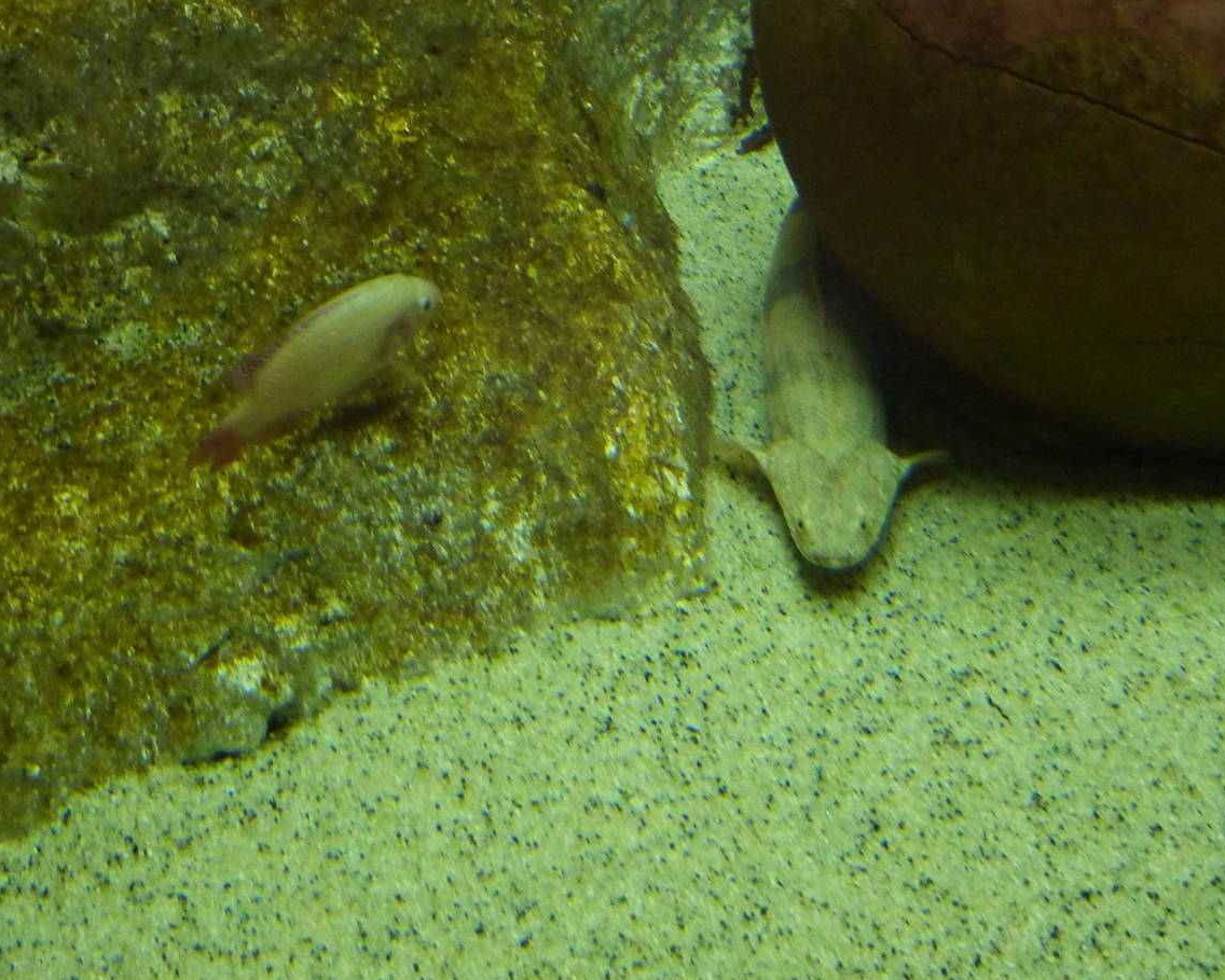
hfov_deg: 41.9
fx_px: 1595
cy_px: 483
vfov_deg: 34.2
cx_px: 688
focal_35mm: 44
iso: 400
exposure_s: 1/8
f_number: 3.5
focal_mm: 5.3
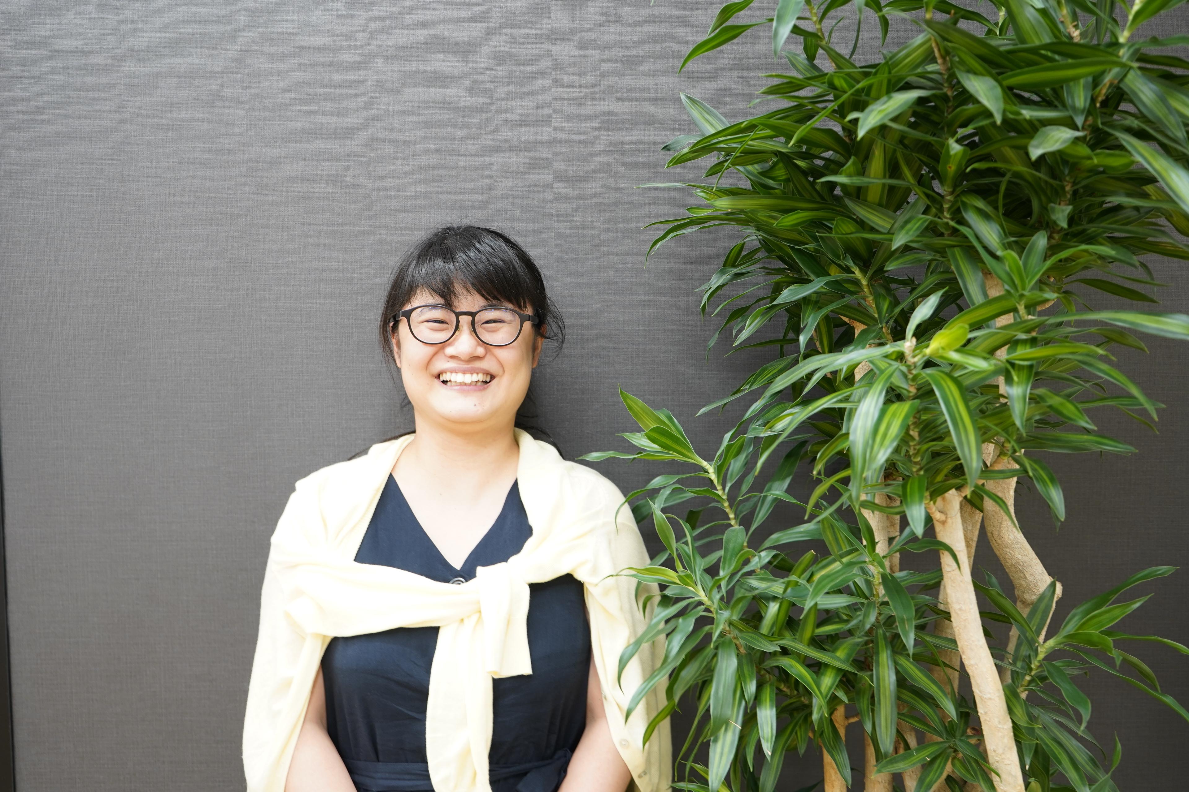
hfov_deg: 54.4
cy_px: 396
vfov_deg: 37.9
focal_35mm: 35
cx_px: 594
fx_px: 1156
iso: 640
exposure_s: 1/40
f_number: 4
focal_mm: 35
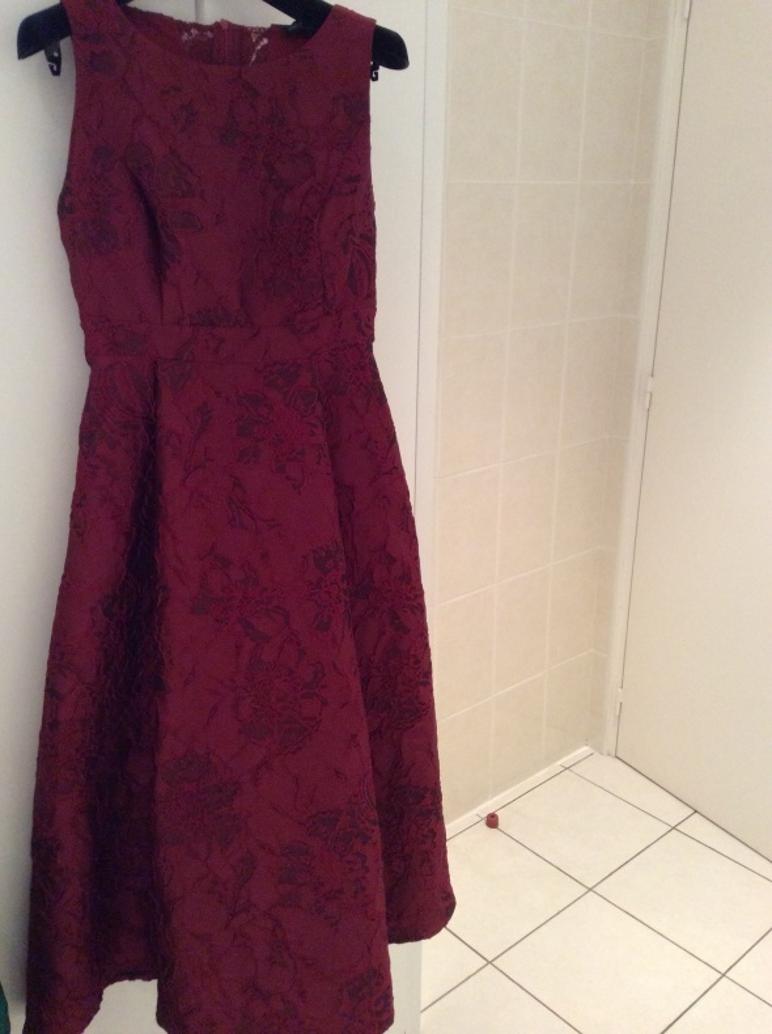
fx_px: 954
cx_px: 386
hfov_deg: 44.1
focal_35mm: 32
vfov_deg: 56.9
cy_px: 517
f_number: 2.4
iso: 200
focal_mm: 3.3
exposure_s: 1/25
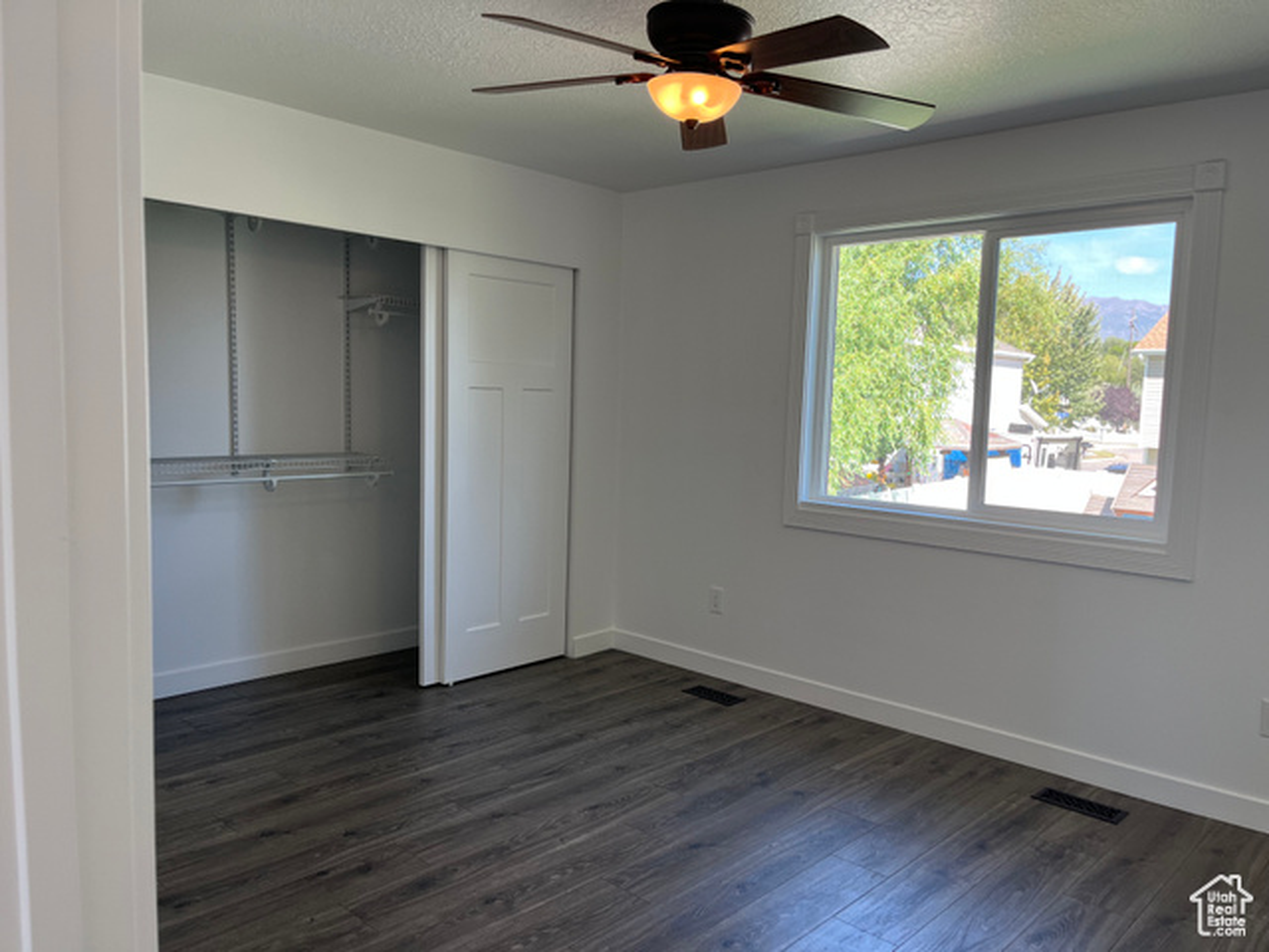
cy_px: 476
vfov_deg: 53.1
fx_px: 953
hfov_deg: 67.3
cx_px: 634
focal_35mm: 26
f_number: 1.6
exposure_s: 1/139
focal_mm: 5.1
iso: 64
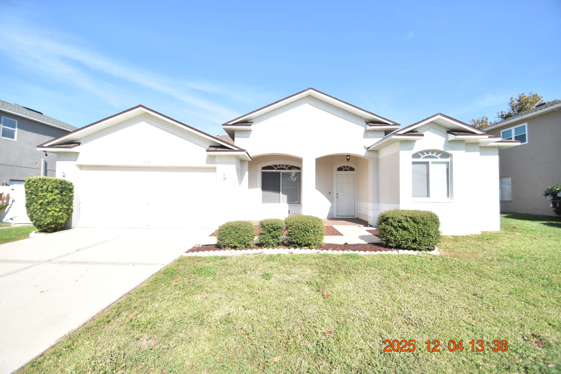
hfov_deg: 100.4
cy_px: 187
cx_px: 280
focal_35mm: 15
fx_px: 234
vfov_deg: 77.3
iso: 800
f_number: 3.5
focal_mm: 10
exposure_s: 1/4000
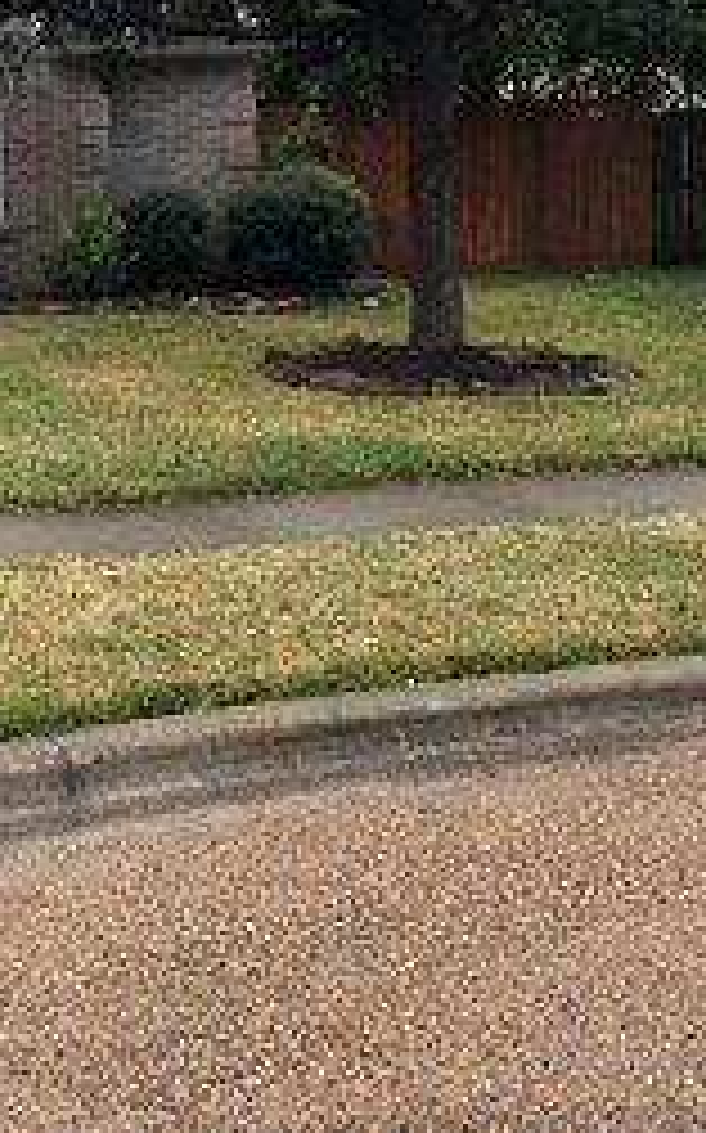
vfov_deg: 34.0
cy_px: 317
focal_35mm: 59
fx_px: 1820
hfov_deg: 19.9
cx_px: -252
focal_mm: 3.99
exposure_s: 1/368
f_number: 1.8
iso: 20
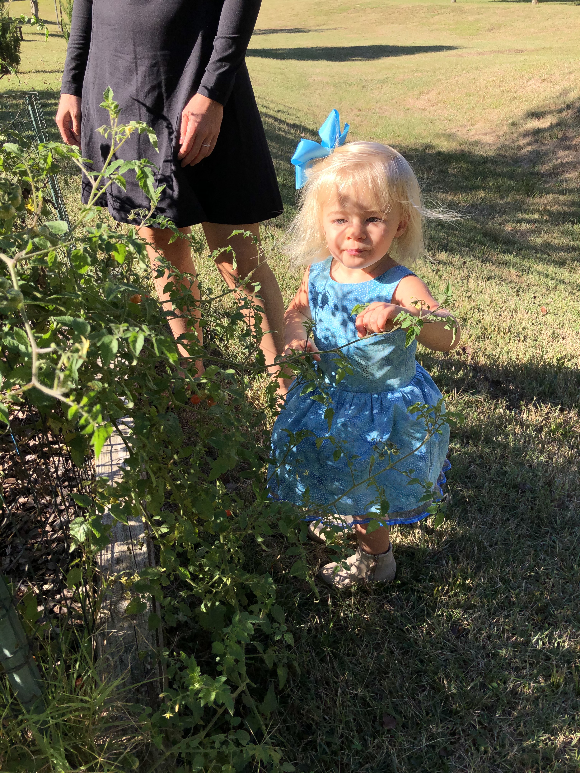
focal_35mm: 28
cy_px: 386
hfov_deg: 49.7
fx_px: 626
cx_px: 290
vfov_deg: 63.4
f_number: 1.8
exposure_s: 1/1919
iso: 20
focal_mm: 3.99
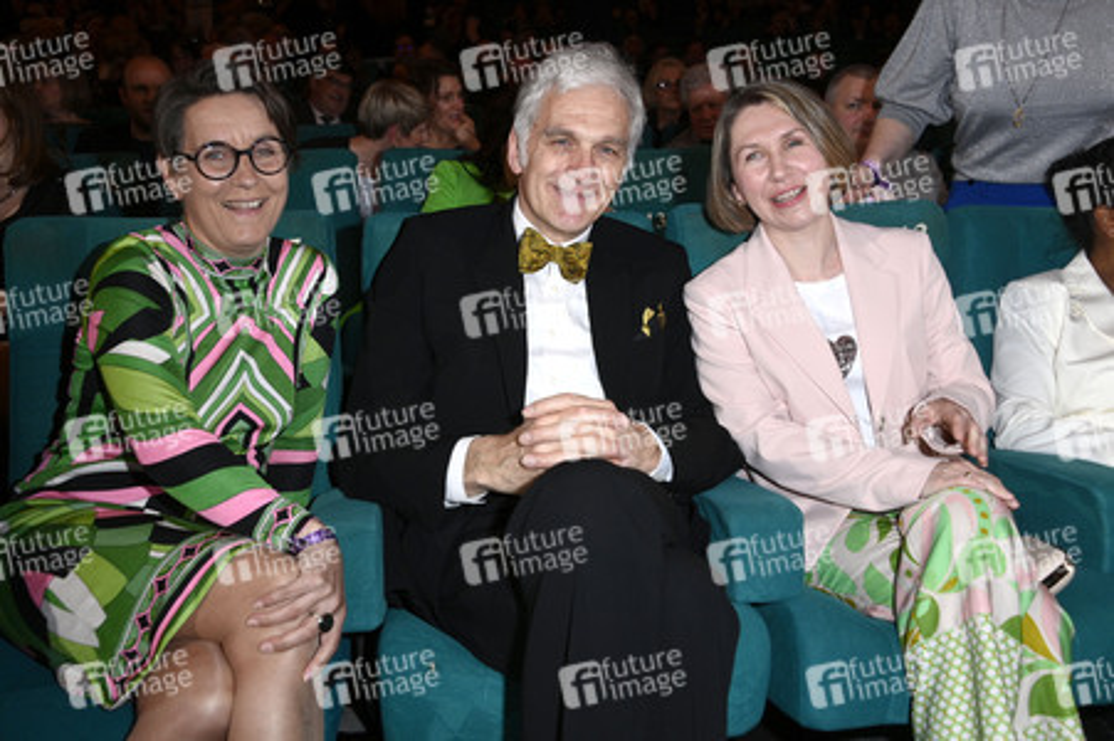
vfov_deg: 37.8
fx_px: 1082
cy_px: 370
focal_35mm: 35
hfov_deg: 54.5
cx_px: 557
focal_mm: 35
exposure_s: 1/160
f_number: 5.6
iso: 1600
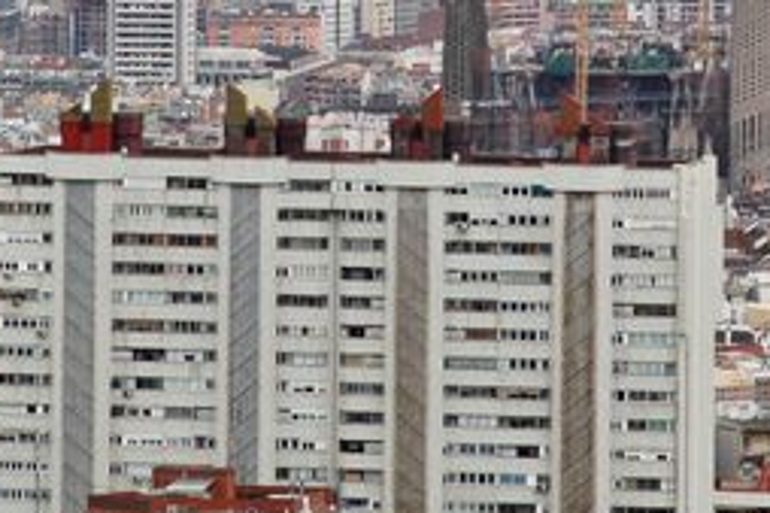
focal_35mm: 453
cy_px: 14
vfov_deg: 3.0
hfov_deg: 4.6
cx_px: 540
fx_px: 9683
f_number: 6.3
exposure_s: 1/640
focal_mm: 120
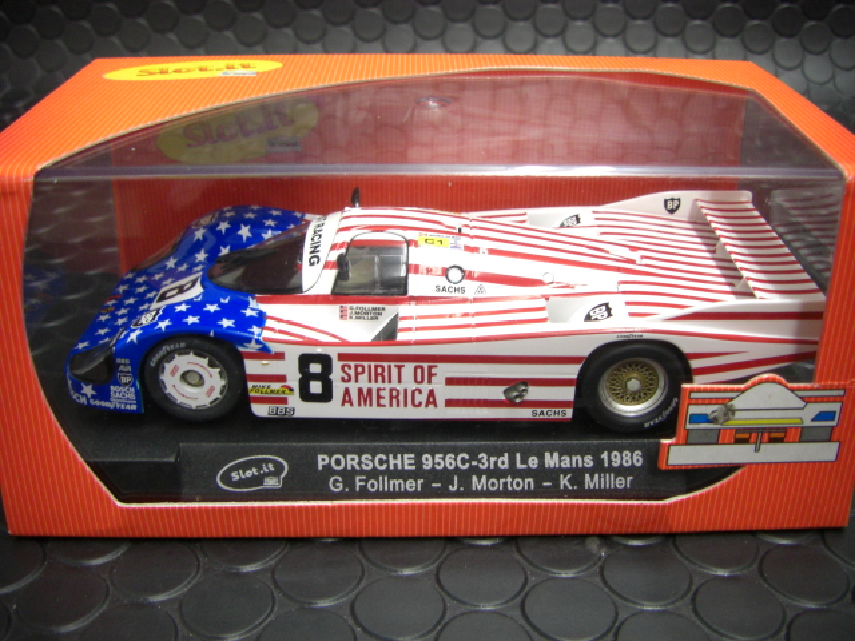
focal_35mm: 38
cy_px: 320
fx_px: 939
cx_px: 428
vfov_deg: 37.7
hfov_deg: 49.0
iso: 200
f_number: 3.4
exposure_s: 1/15
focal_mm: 6.3
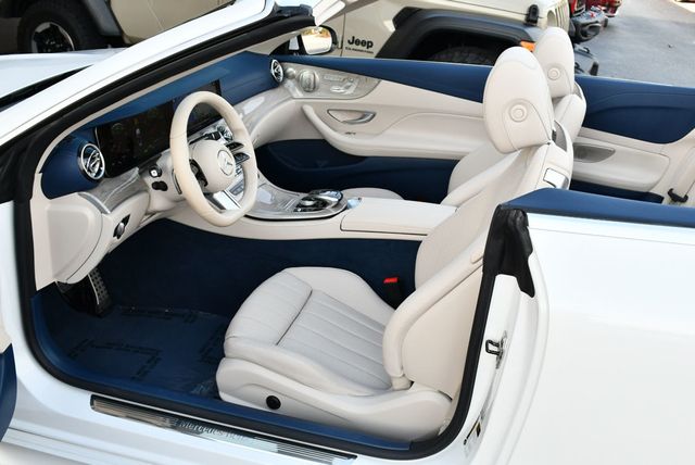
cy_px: 232
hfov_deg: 53.1
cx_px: 348
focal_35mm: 36
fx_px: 696
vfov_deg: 36.9
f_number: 5.6
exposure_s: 1/250
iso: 280
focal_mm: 18
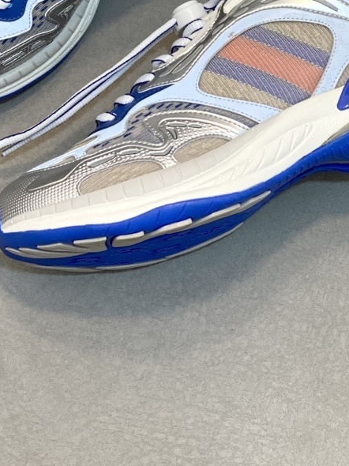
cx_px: 141
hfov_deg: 11.7
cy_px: -27
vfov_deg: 15.2
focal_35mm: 127
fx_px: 1708
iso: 100
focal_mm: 6
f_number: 2
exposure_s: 1/100
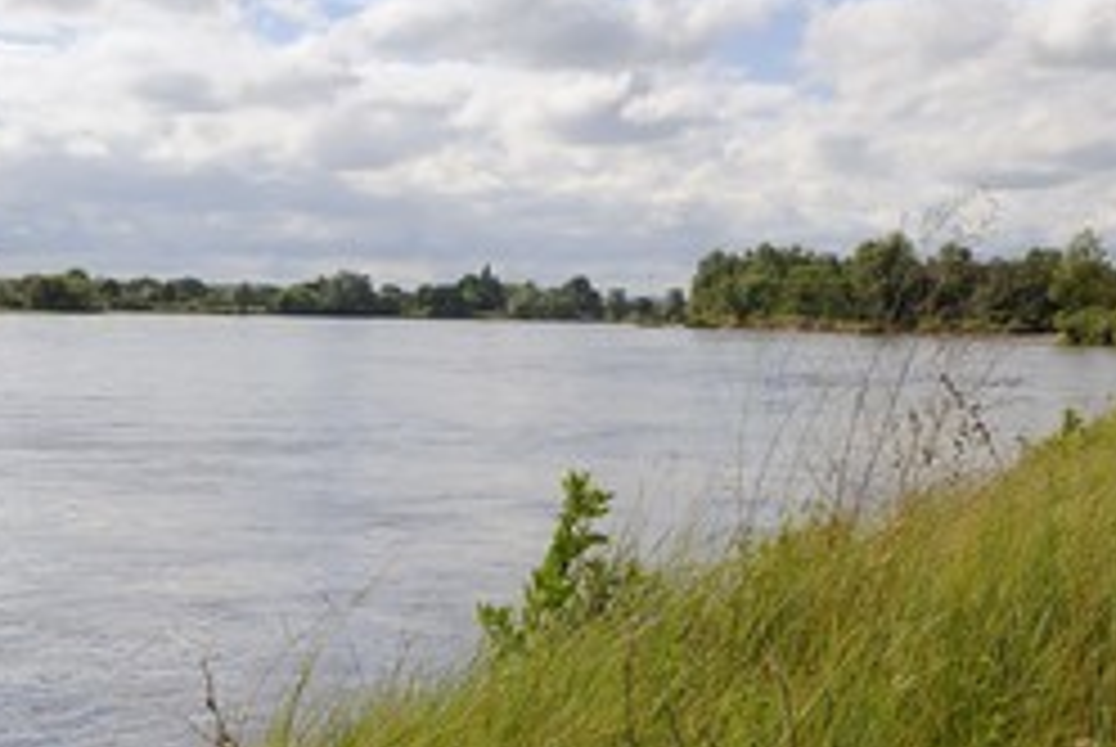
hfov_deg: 28.4
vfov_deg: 19.2
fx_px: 2204
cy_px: 400
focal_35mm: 71
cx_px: 482
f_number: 18
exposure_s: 1/125
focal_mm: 42
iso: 200
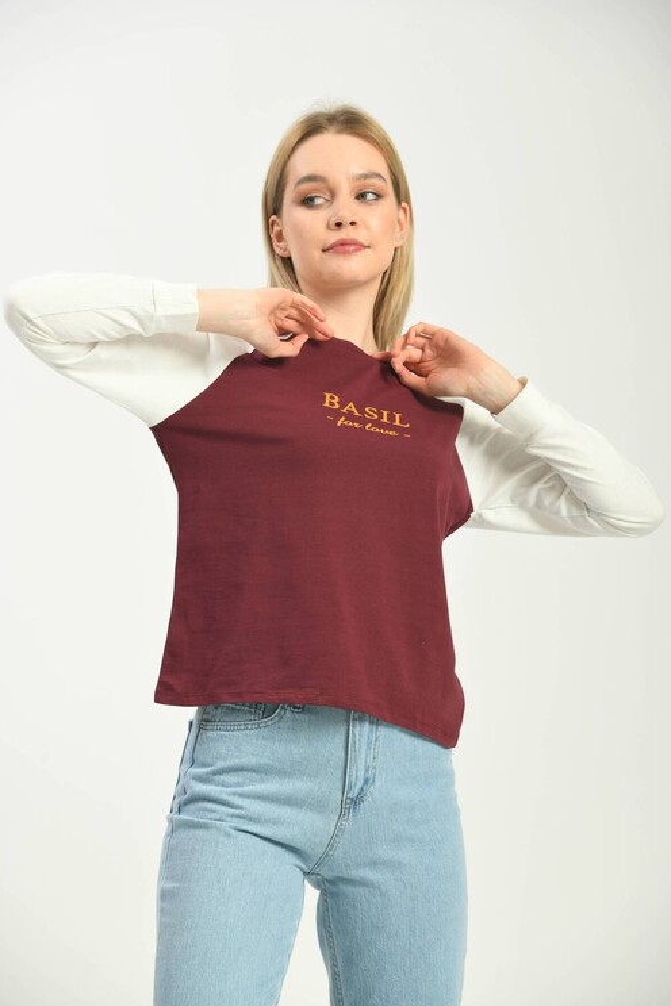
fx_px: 3802
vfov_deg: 15.1
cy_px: 506
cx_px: 337
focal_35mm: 136
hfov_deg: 10.1
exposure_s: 1/160
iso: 100
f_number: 6.3
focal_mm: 135
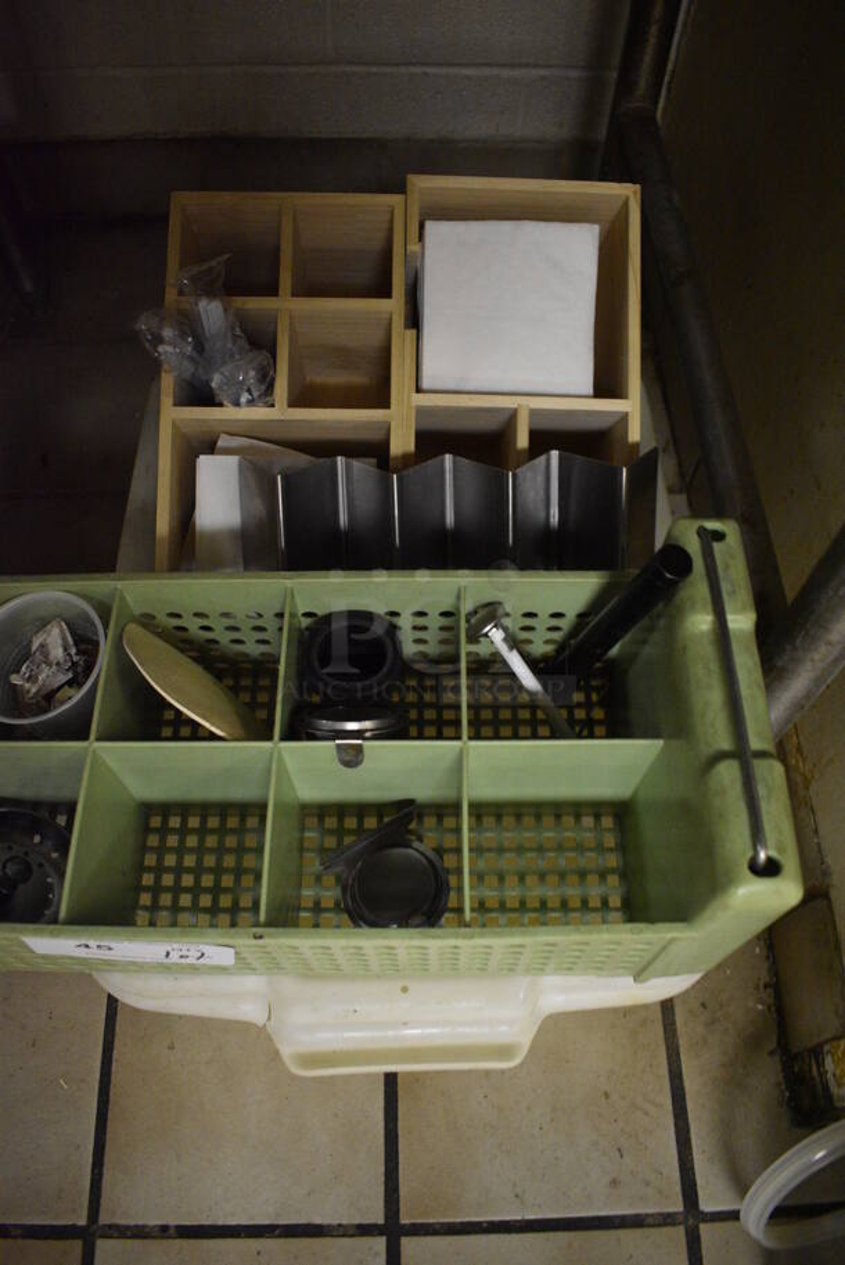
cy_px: 632
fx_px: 949
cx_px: 422
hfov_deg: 48.0
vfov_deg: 67.3
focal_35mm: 27
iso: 3200
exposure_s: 1/25
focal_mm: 18
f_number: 3.5
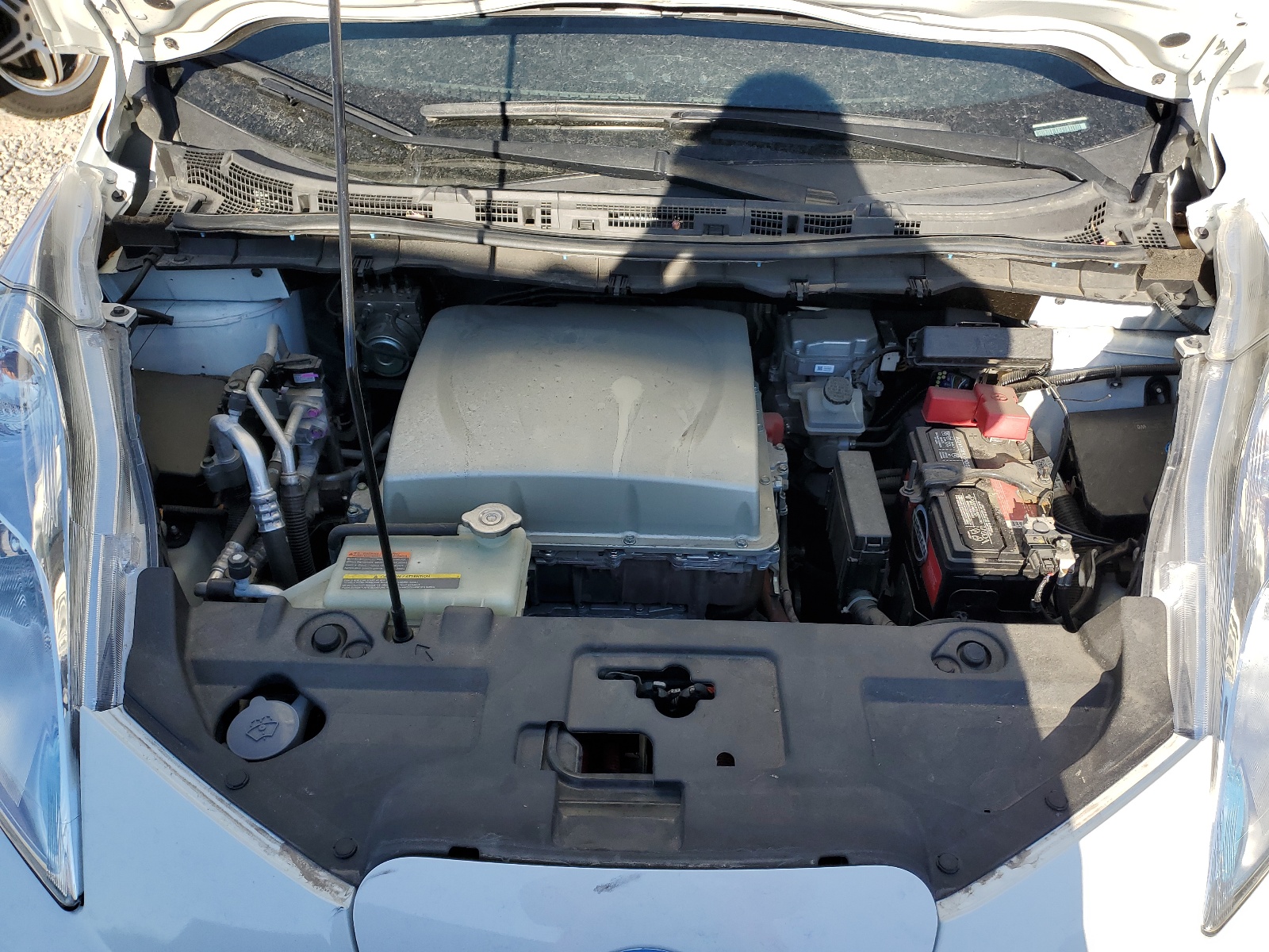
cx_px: 634
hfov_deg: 67.3
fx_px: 953
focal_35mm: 26
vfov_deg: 53.1
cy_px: 476
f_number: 1.5
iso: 50
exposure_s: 1/1250
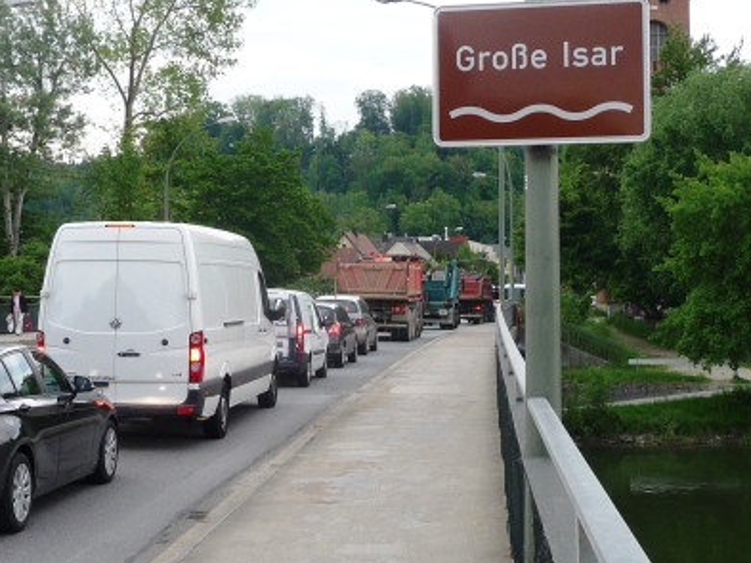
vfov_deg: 22.6
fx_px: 1411
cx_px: 338
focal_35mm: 65
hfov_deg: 29.8
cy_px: 267
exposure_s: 1/200
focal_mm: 5.6
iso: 100
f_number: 3.6
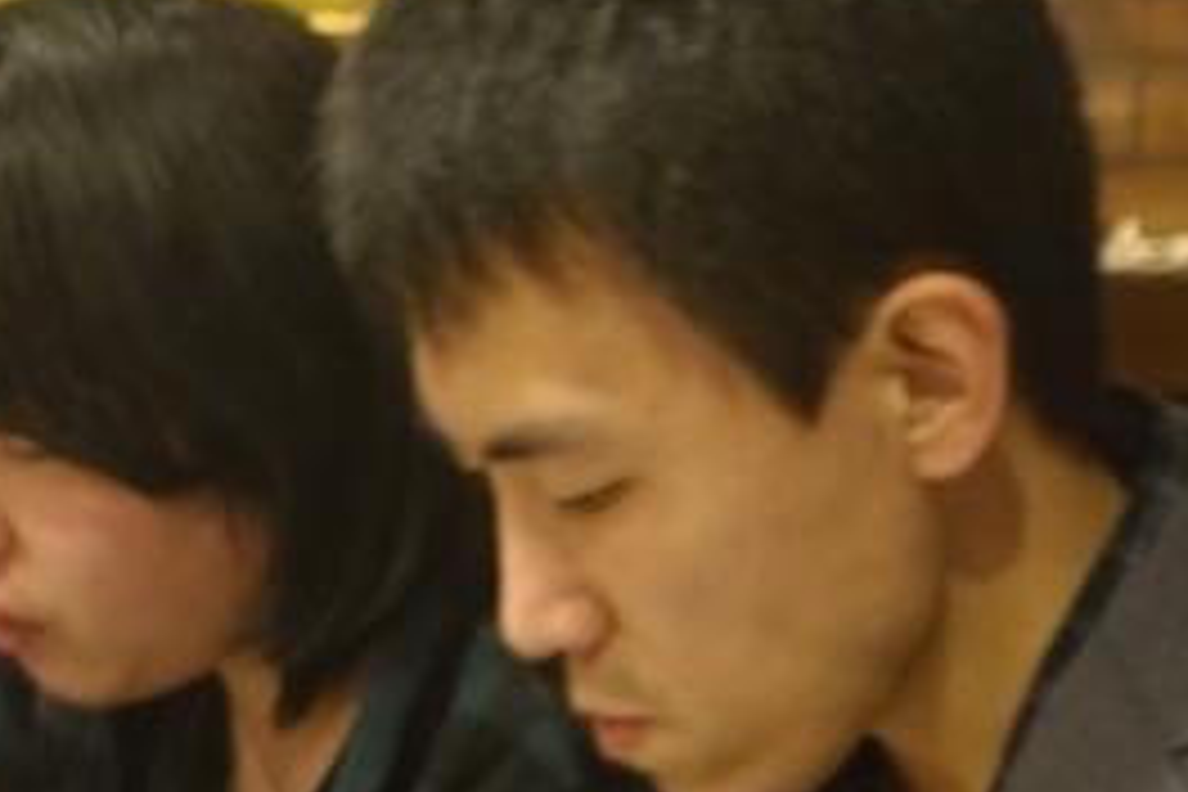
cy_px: 1305
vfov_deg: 11.8
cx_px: 1125
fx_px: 3597
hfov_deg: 18.4
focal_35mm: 109
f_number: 1.8
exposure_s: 1/30
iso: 320
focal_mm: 8.8
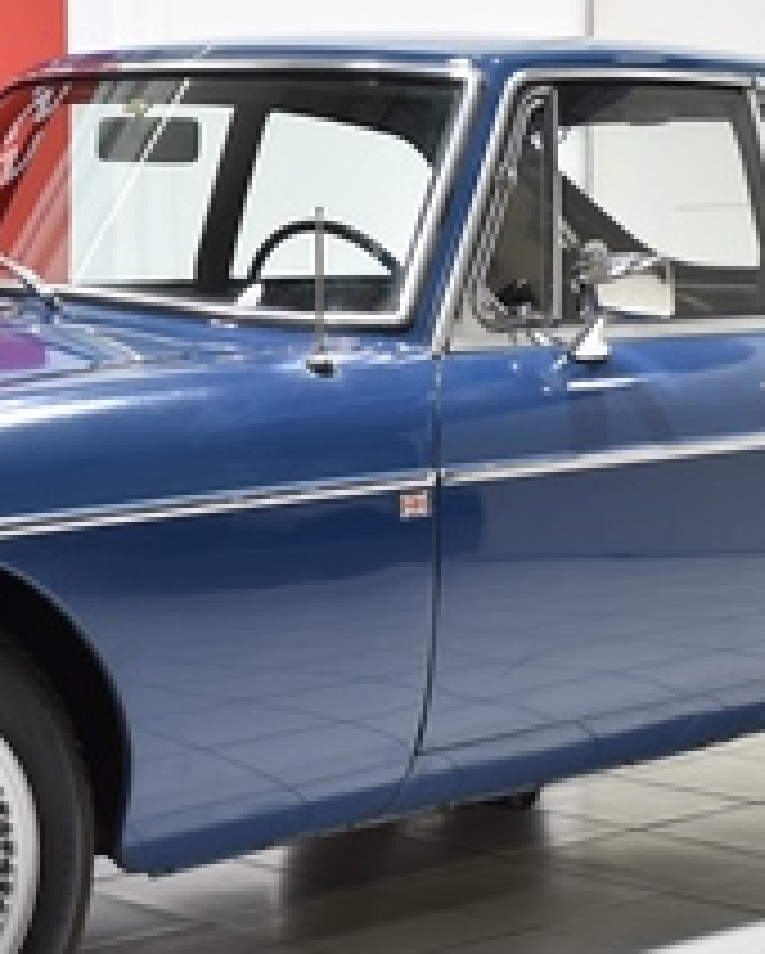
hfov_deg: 13.5
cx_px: 86
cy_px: 416
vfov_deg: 17.0
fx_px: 3200
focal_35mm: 113
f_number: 4.2
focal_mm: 31
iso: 100
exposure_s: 1/15
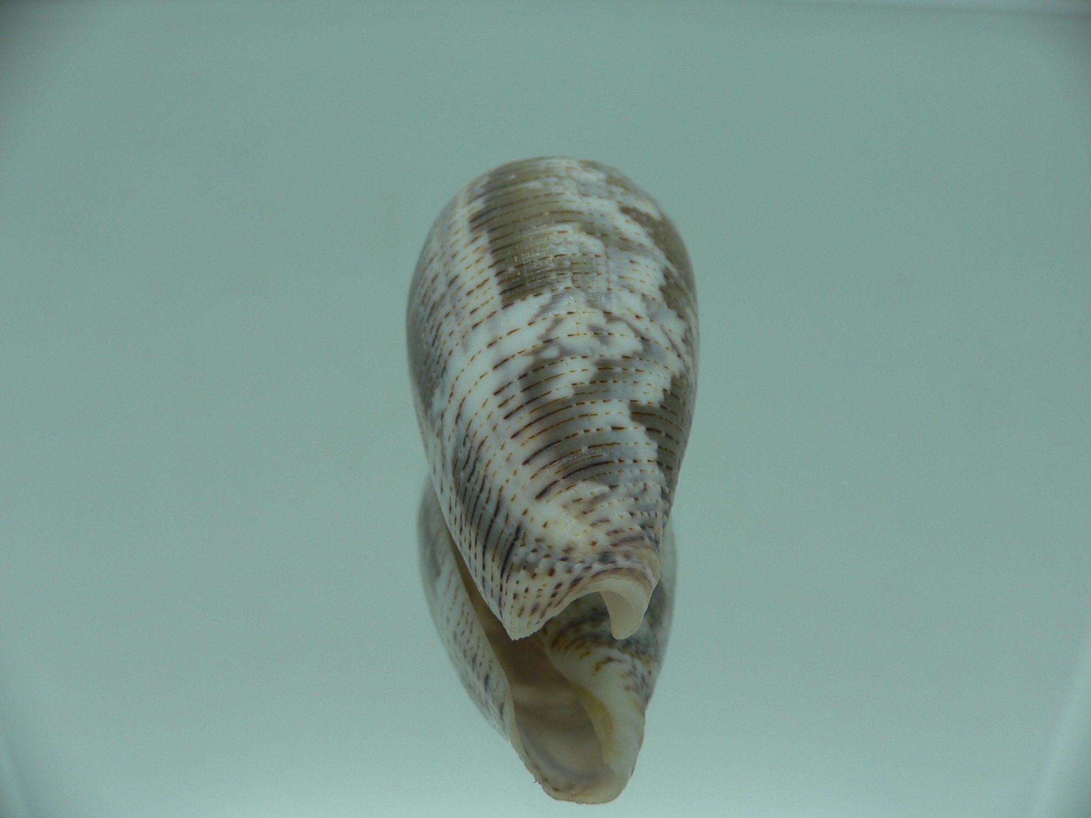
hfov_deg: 52.6
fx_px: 1103
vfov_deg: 40.7
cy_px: 409
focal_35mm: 35
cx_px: 546
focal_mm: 4.6
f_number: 2.8
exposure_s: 1/80
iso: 80
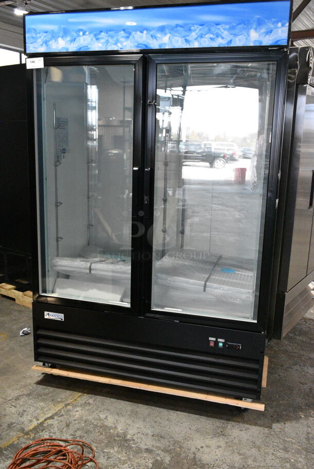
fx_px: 431
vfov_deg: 57.2
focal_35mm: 33
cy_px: 234
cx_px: 157
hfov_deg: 40.0
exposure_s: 1/400
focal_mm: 22
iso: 6400
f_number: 10
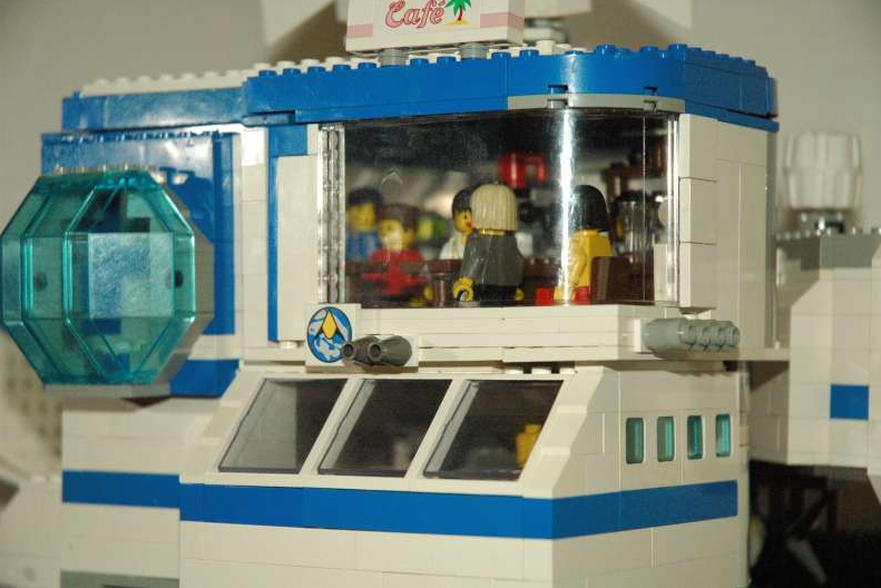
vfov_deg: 12.9
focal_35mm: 106
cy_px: 293
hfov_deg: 19.3
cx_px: 444
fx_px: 2595
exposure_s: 1/500
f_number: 4.5
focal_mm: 70
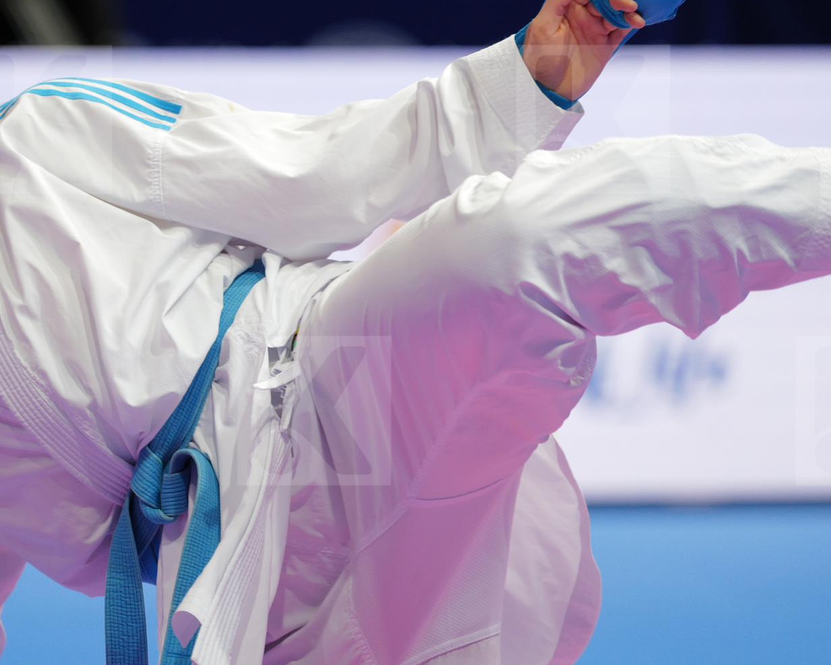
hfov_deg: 6.3
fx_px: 7527
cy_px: 120
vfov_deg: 5.1
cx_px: 314
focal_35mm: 306
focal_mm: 161
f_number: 2.8
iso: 1600
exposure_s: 1/1000
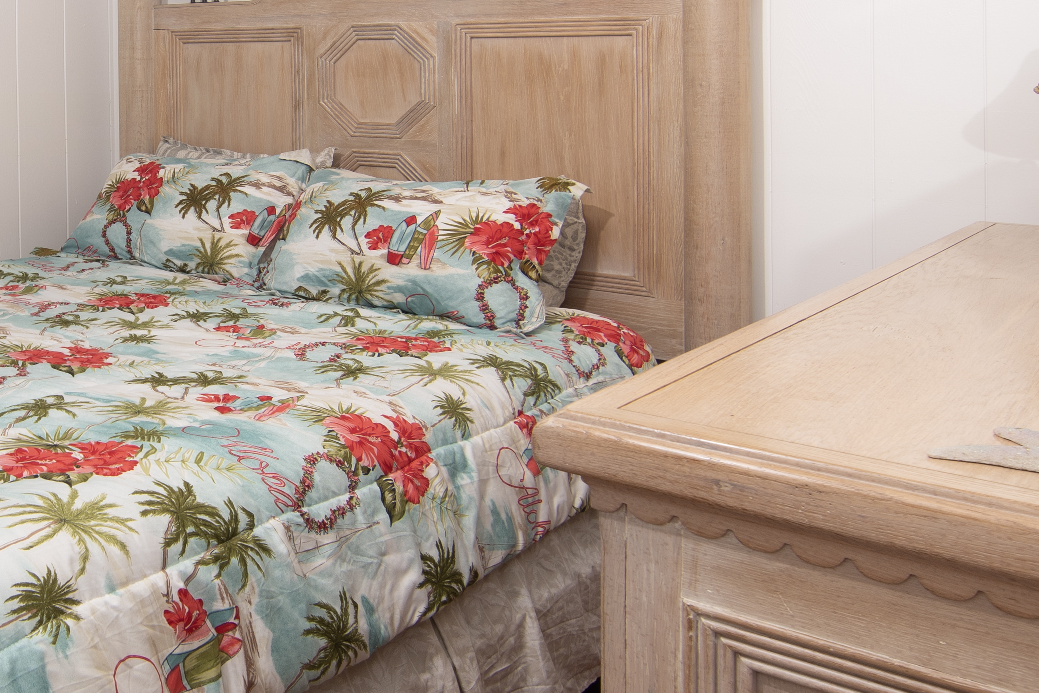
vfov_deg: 37.6
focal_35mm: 35
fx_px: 1010
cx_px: 138
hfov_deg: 49.5
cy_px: 430
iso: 100
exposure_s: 1/80
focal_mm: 11
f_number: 6.3
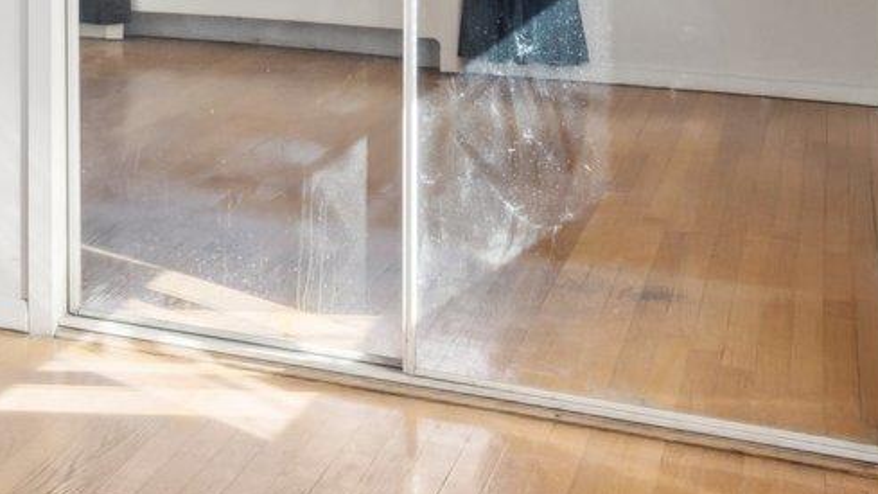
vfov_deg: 14.5
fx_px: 1839
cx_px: -390
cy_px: -197
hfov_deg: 22.6
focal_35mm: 79
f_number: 8
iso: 200
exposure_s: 1/30
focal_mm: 18
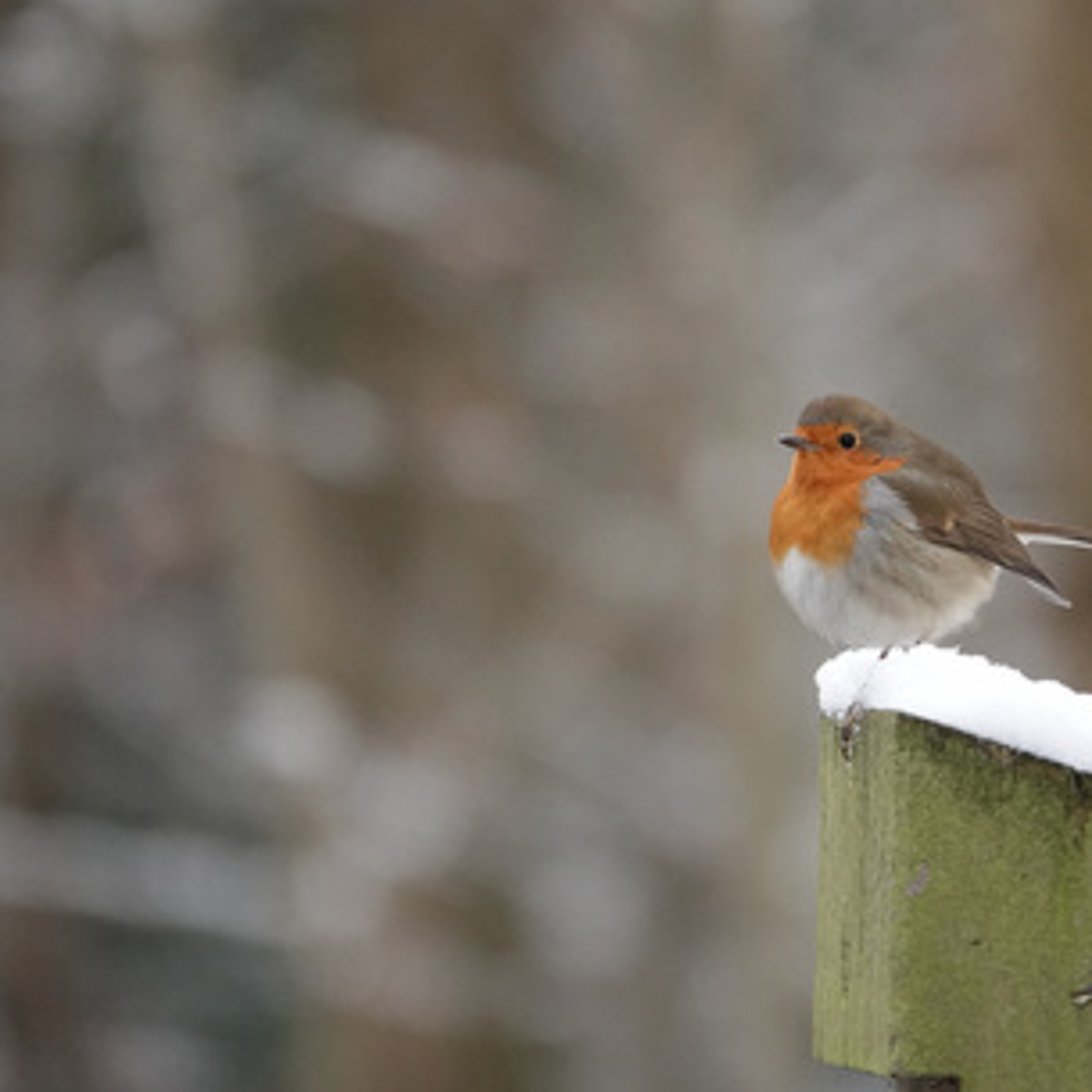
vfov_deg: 2.3
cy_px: 546
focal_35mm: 769
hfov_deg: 2.3
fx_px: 27446
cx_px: 738
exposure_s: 1/250
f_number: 4
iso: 1250
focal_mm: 219.76
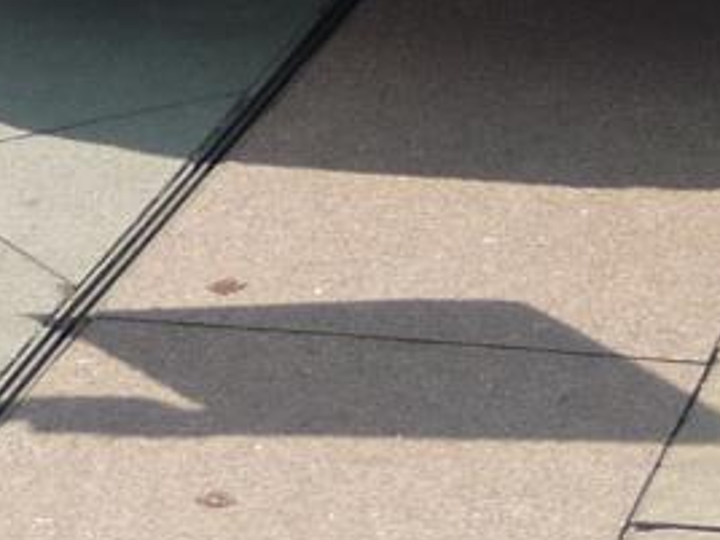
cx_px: 677
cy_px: -1013
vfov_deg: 5.5
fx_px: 5346
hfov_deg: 7.7
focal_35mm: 257
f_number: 4
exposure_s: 1/500
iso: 100
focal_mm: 7.1
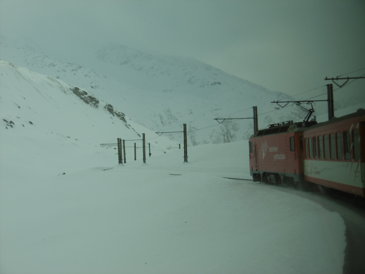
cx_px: 182
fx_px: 717
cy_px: 137
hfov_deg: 28.6
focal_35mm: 68
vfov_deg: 21.6
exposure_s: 1/400
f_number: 4.4
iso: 100
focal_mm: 12.1
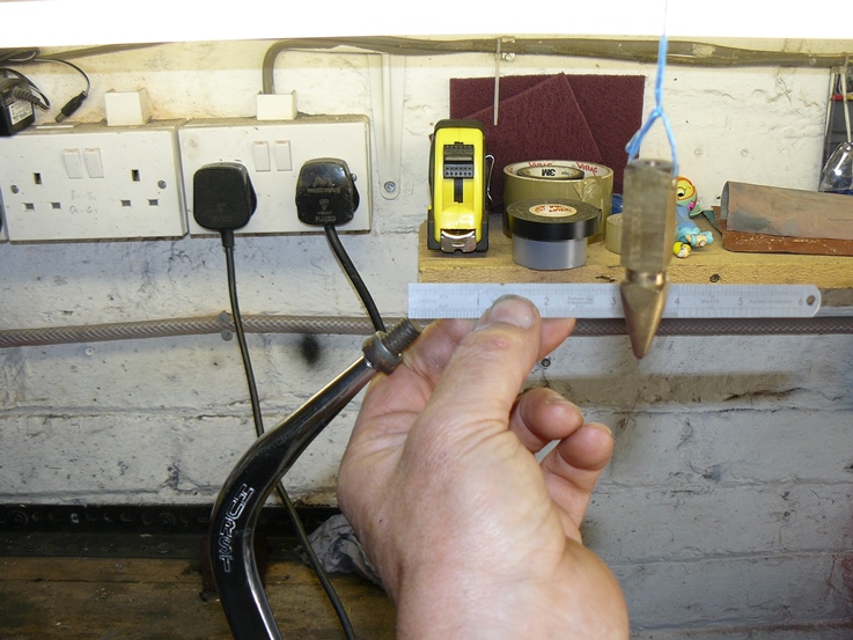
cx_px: 426
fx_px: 887
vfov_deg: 39.7
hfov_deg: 51.3
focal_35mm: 36
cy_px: 320
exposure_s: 1/60
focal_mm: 6
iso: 100
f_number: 2.8
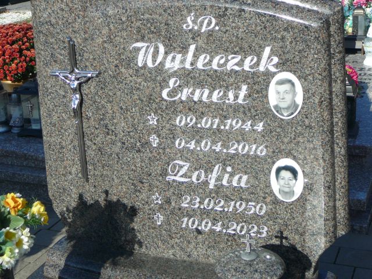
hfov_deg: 31.7
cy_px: 140
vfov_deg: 24.0
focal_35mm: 61
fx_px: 656
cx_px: 186
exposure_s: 1/800
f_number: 3.6
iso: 80
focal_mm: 9.1
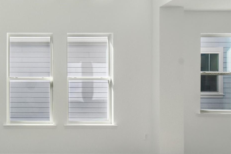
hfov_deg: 60.7
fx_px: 167
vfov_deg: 49.5
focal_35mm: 26
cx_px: 31
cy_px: 73
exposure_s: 1/200
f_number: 7.1
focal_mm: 10
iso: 100
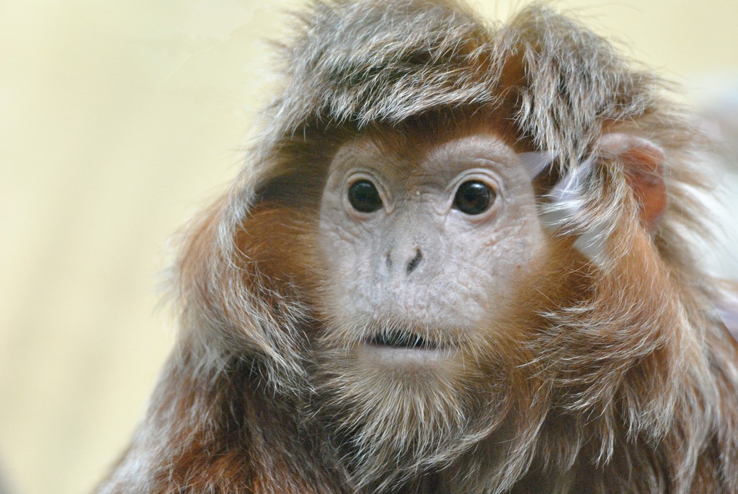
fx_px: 15390
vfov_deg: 1.8
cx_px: 369
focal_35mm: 750
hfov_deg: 2.7
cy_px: 247
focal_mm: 500
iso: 1600
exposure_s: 1/80
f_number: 6.3
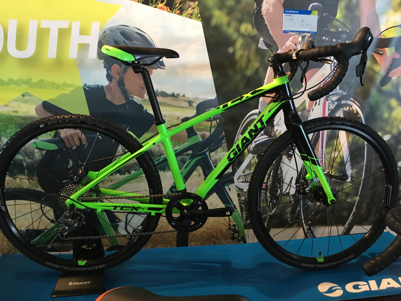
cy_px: 150
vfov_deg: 48.2
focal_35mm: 29
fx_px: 336
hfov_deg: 61.7
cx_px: 200
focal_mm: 4.15
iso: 125
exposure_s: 1/30
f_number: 2.2
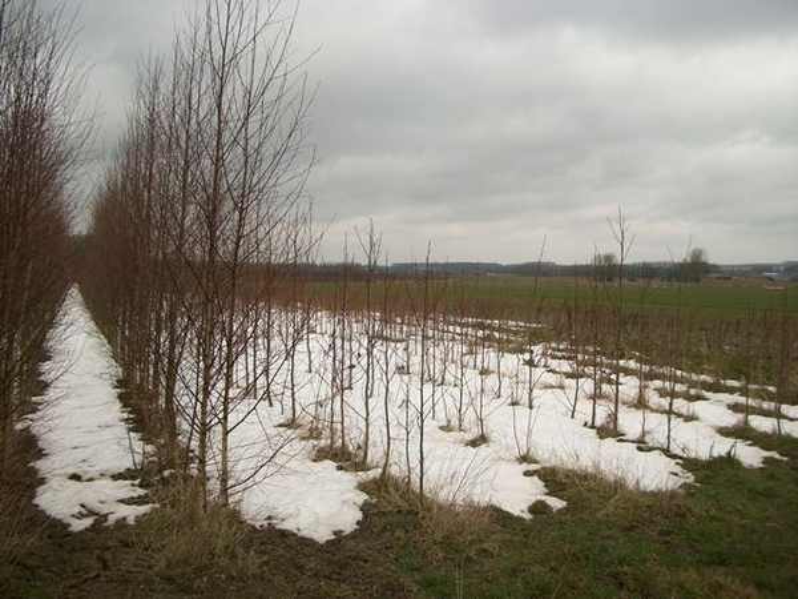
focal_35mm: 32
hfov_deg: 56.8
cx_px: 399
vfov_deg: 44.2
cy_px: 300
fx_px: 738
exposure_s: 1/640
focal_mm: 5.7
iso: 80
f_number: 2.9
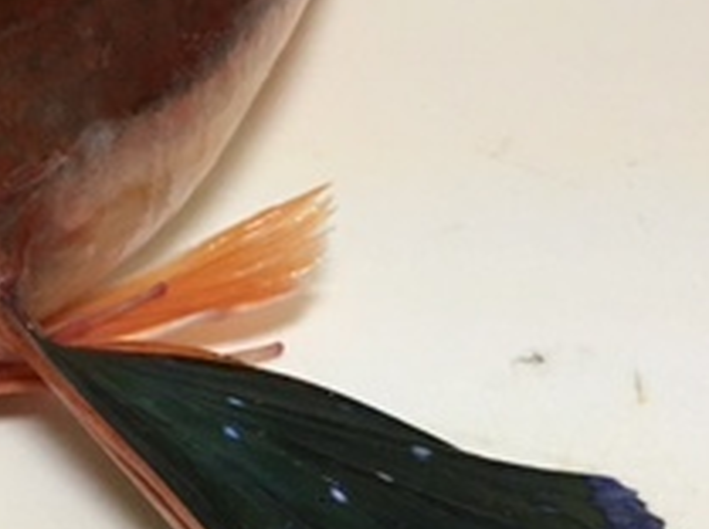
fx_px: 1820
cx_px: 41
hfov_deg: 21.4
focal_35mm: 89
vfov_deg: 16.4
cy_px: 461
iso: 125
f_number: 2.2
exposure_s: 1/30
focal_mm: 4.15
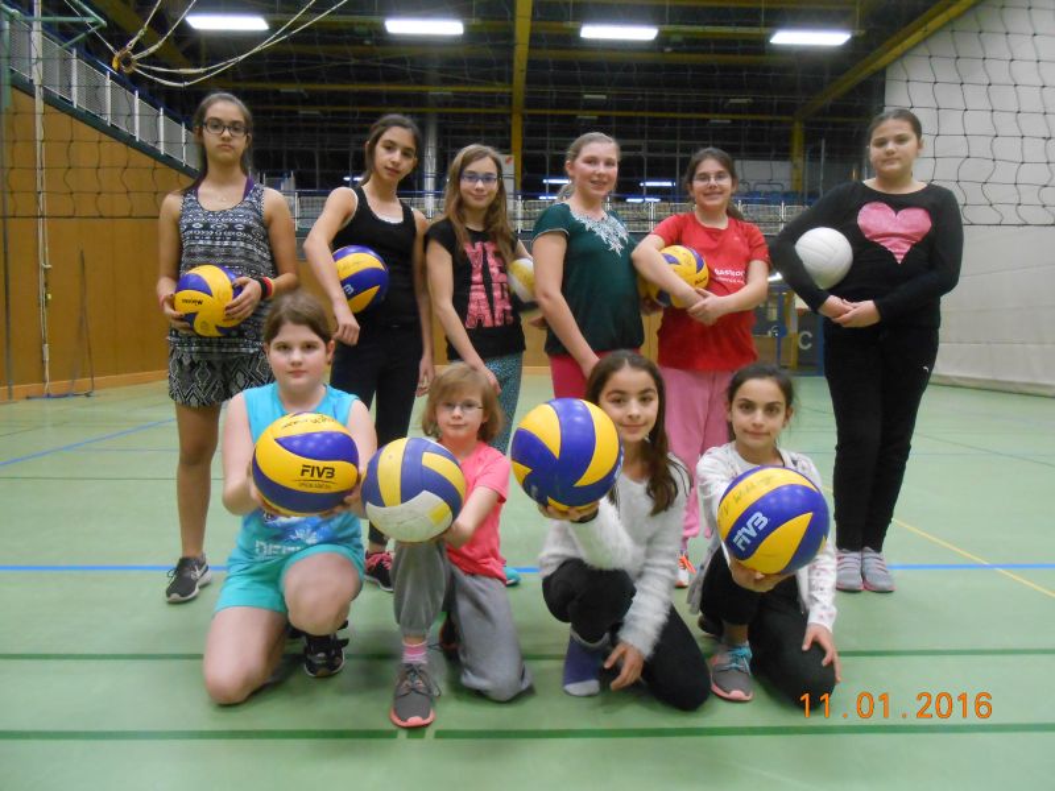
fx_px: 792
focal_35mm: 26
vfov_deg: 53.1
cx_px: 528
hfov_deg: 67.3
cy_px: 396
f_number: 3.5
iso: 800
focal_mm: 4.6
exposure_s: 1/80
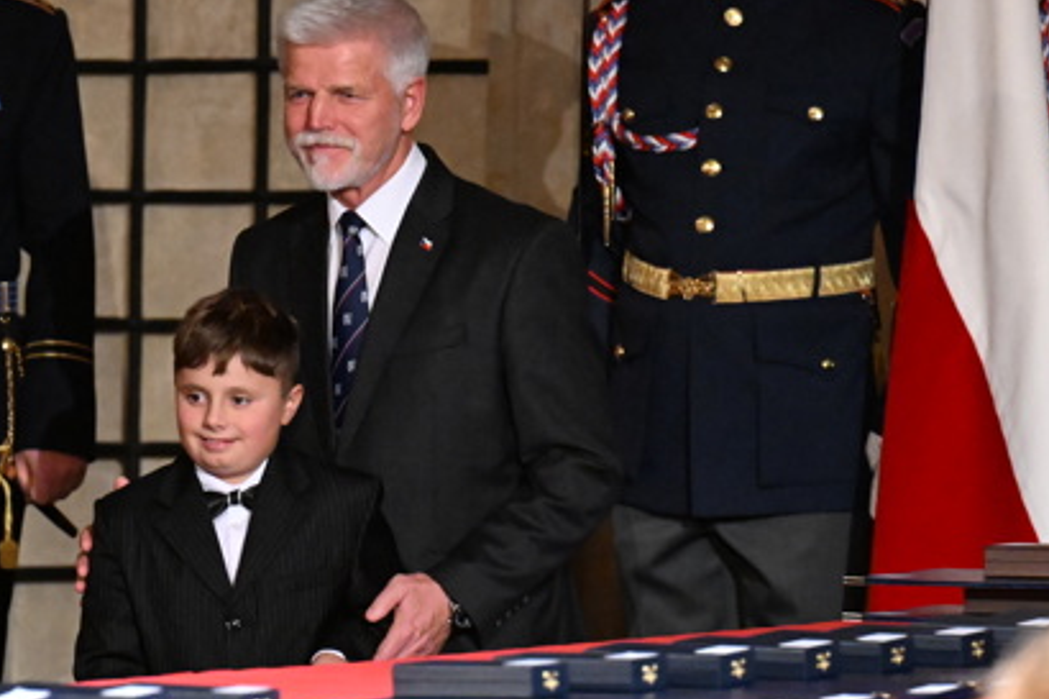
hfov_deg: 4.1
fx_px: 14708
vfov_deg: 2.7
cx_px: 361
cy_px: 277
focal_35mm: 505
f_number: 5
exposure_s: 1/250
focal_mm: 200
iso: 8000
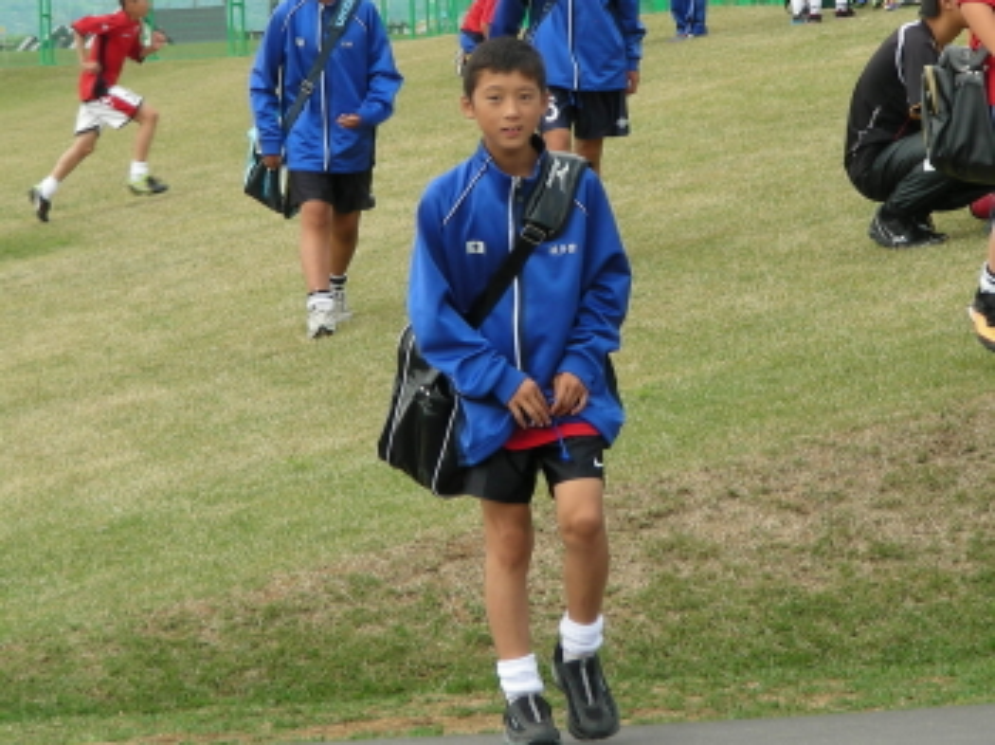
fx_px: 4251
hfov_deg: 13.3
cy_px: 372
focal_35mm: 148
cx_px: 498
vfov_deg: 10.0
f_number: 4
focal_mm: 24.7
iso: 50
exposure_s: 1/138
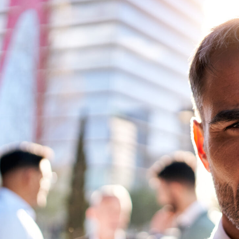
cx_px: 267
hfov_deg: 21.0
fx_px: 609
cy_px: 180
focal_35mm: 78
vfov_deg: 22.0
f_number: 2.5
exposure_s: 1/4000
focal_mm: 35
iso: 640
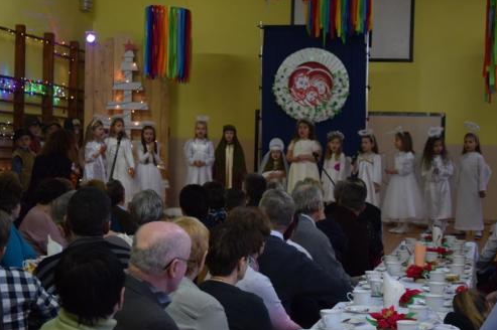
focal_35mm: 73
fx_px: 1007
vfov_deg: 18.6
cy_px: 164
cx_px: 248
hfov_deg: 27.7
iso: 2000
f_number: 4.8
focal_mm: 48
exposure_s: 1/60
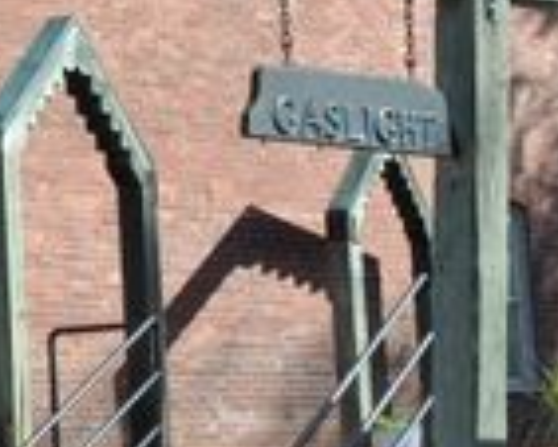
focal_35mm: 130
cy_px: 138
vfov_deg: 11.9
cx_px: -24
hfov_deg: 14.5
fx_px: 2148
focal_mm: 26
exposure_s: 1/200
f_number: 7.1
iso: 100
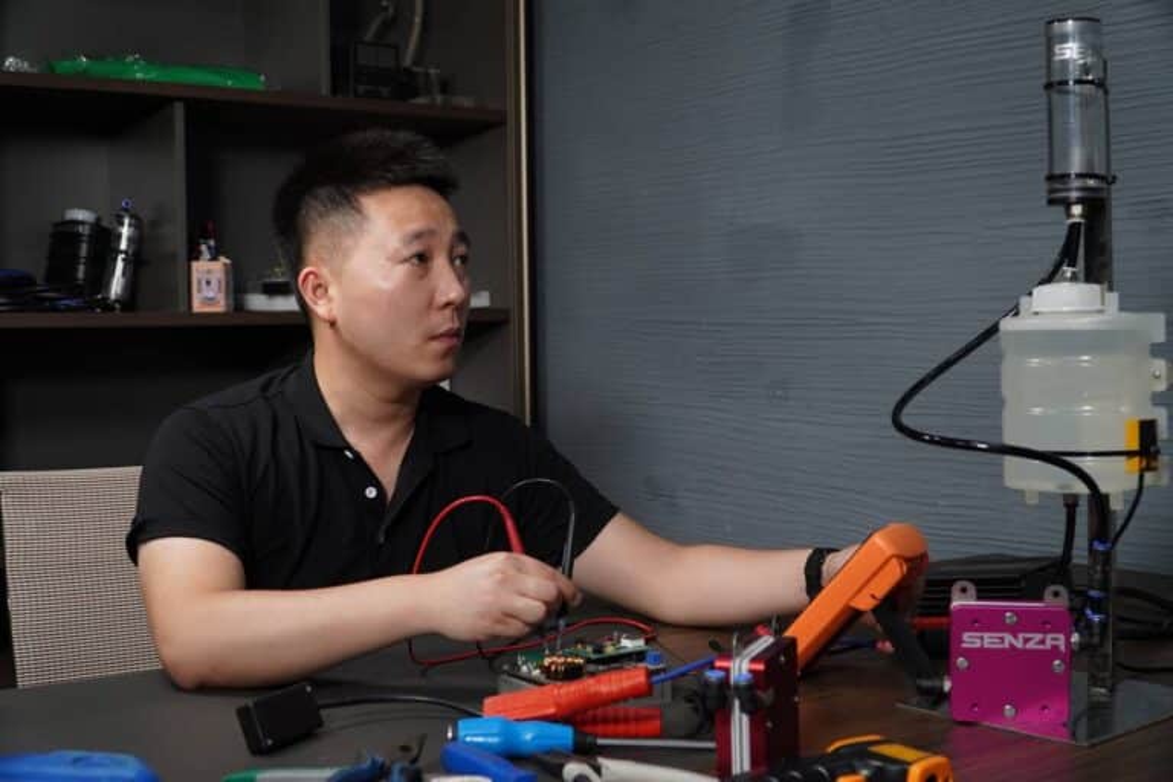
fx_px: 1368
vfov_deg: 31.9
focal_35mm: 42
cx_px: 586
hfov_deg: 46.4
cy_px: 391
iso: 250
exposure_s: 1/50
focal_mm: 28
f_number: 4
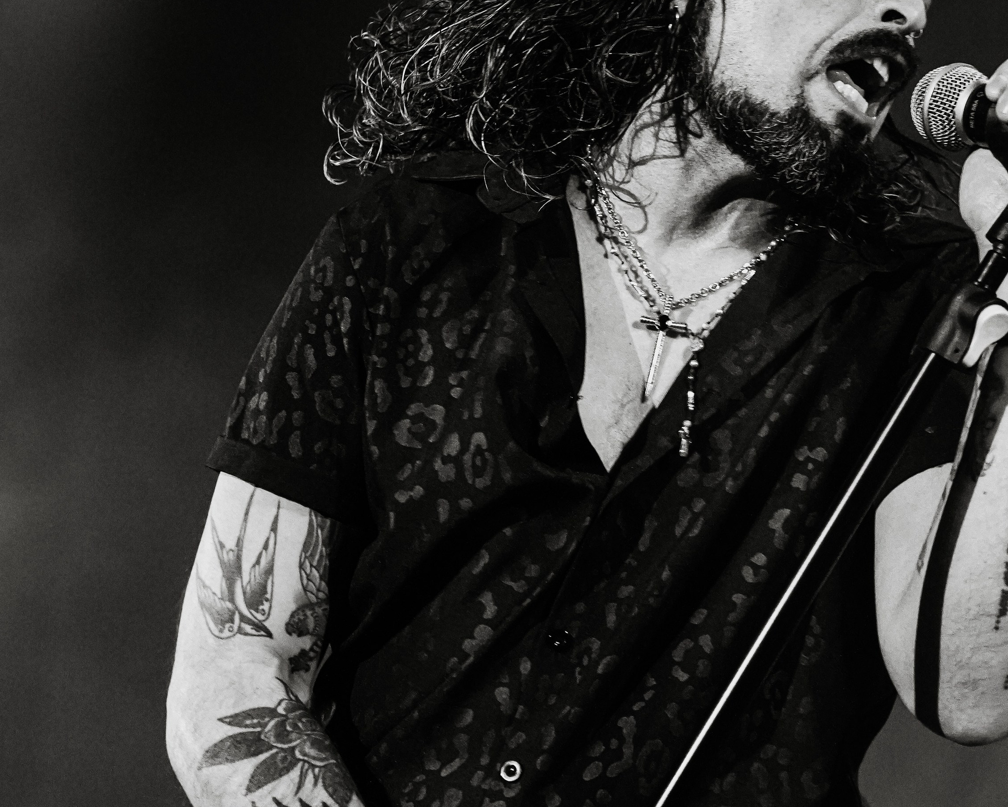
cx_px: 586
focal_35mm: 127
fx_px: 3789
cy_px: 116
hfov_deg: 15.1
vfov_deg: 12.1
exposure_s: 1/500
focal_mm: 75
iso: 8000
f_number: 4
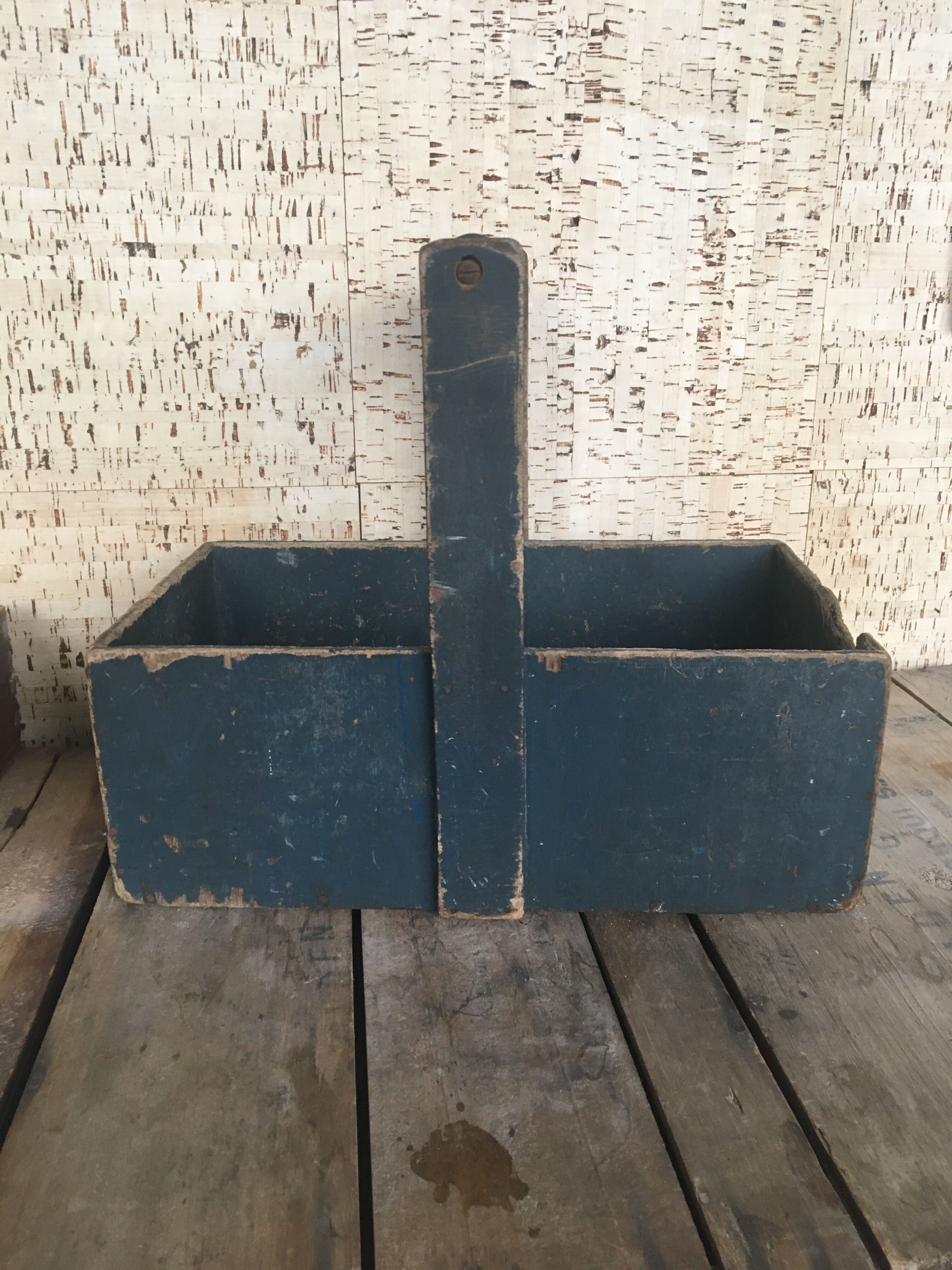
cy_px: 635
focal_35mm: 29
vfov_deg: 61.7
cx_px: 476
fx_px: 1063
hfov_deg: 48.2
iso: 125
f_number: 2.2
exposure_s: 1/33
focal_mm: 4.15
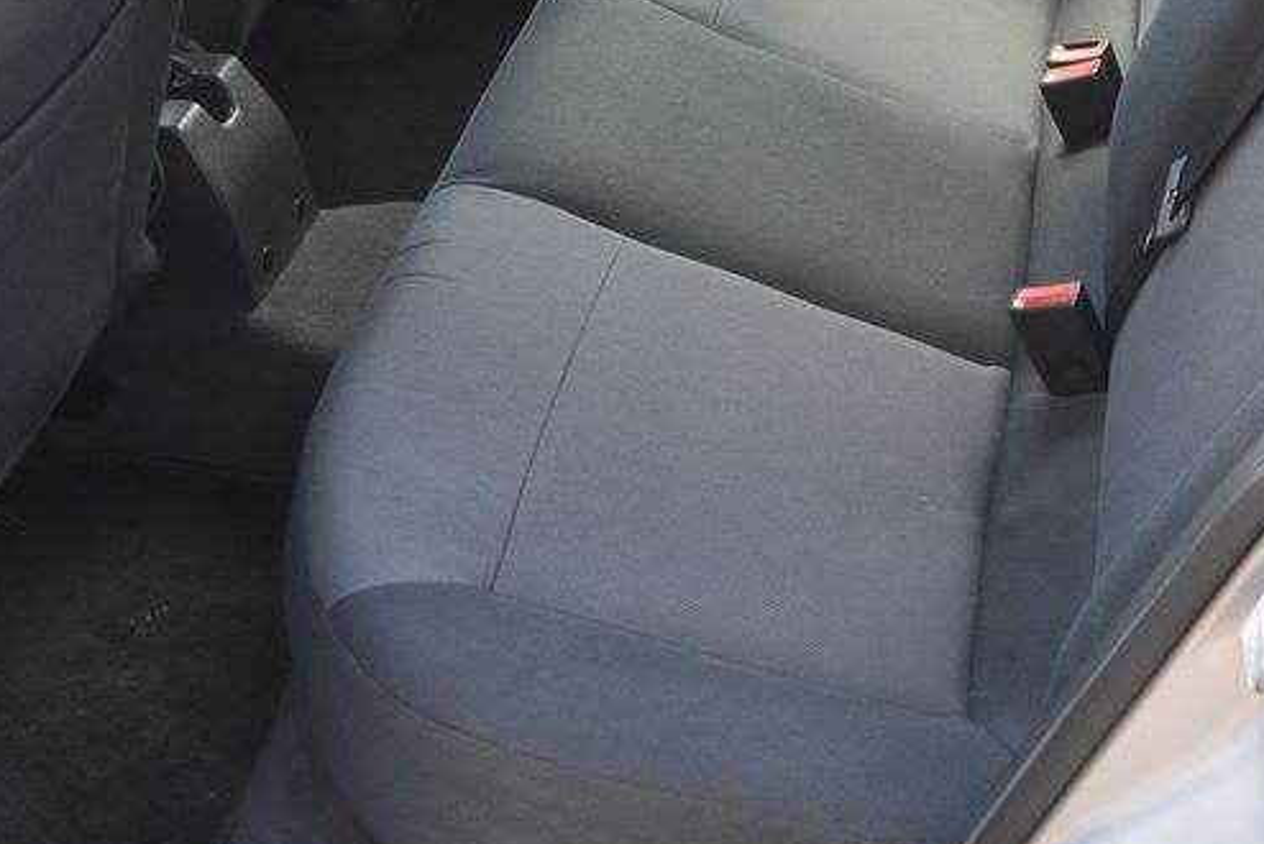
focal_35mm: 58
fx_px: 2038
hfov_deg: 34.3
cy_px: 119
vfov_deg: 22.9
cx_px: 803
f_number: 3.5
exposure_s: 1/60
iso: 160
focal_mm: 10.7
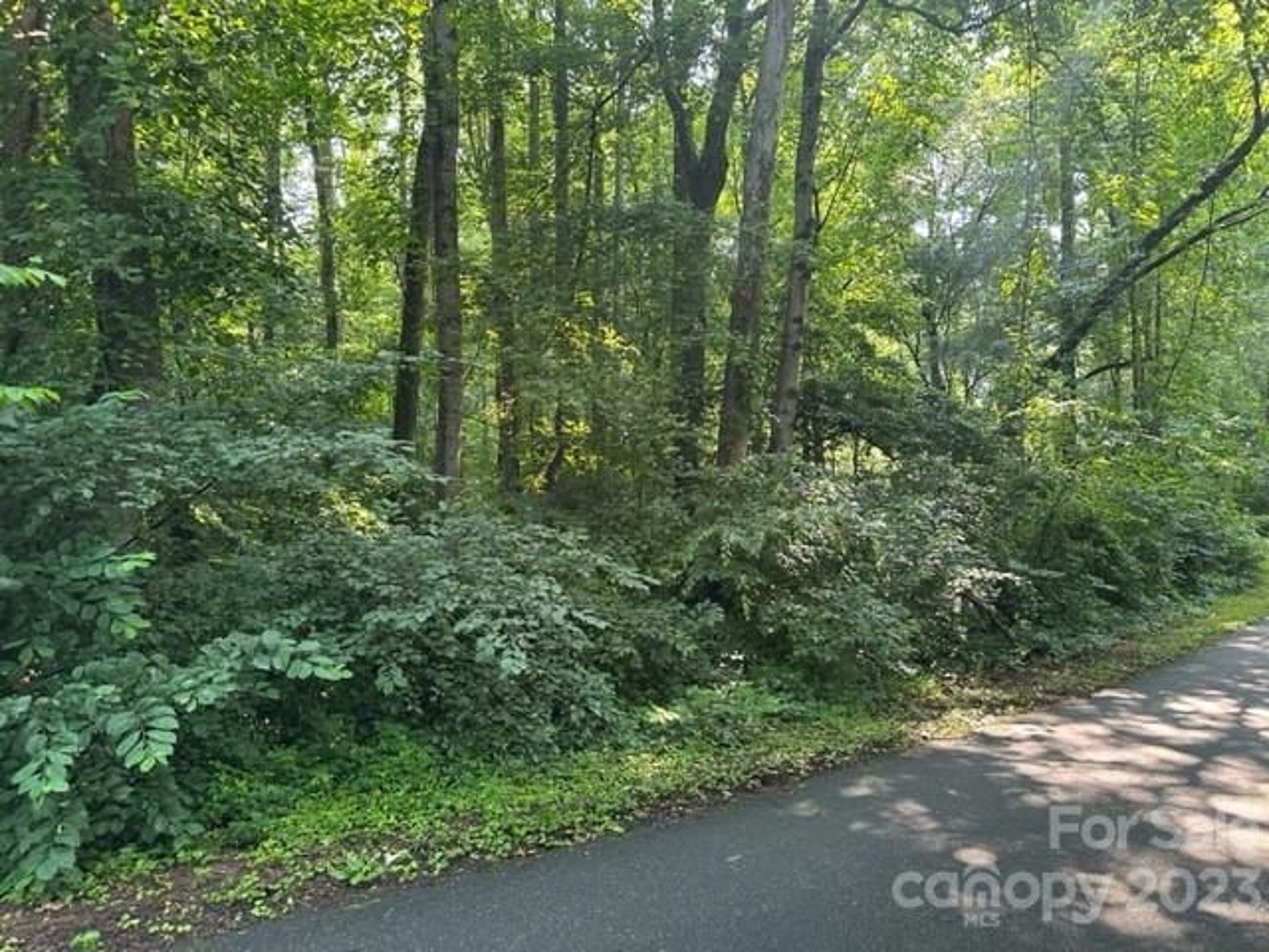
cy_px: 476
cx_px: 634
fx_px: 880
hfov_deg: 71.6
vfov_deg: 56.8
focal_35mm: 24
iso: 160
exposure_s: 1/121
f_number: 1.78
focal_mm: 6.86
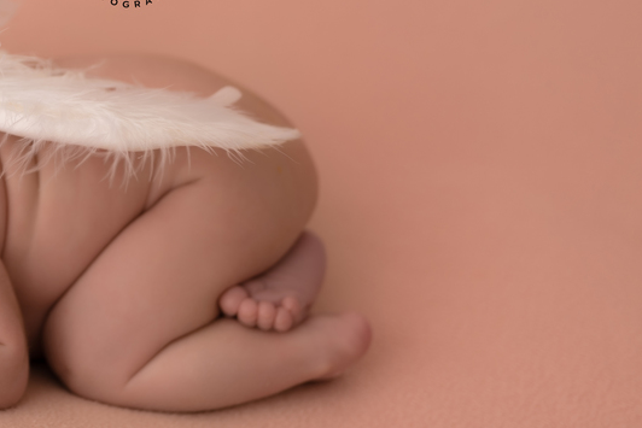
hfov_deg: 23.9
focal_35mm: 79
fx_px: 1409
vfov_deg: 17.1
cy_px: 55
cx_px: -76
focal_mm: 35
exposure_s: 1/100
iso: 100
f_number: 2.5
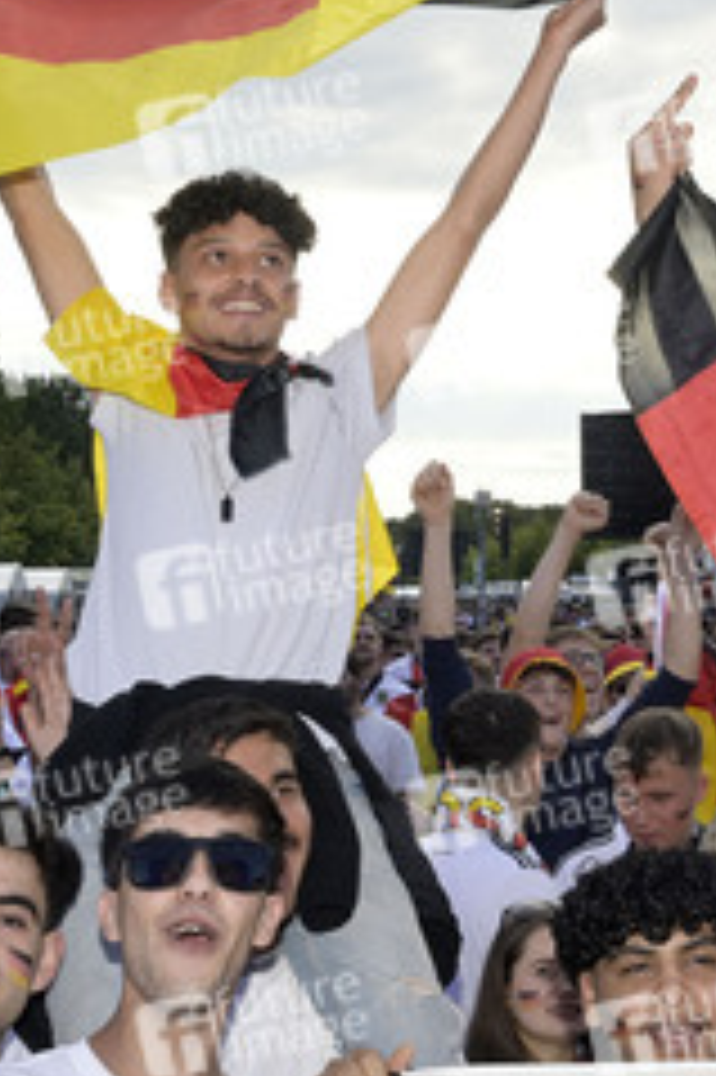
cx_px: 583
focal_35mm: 83
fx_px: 2480
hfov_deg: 16.3
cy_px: 464
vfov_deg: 24.5
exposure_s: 1/160
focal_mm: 44
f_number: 18
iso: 1000
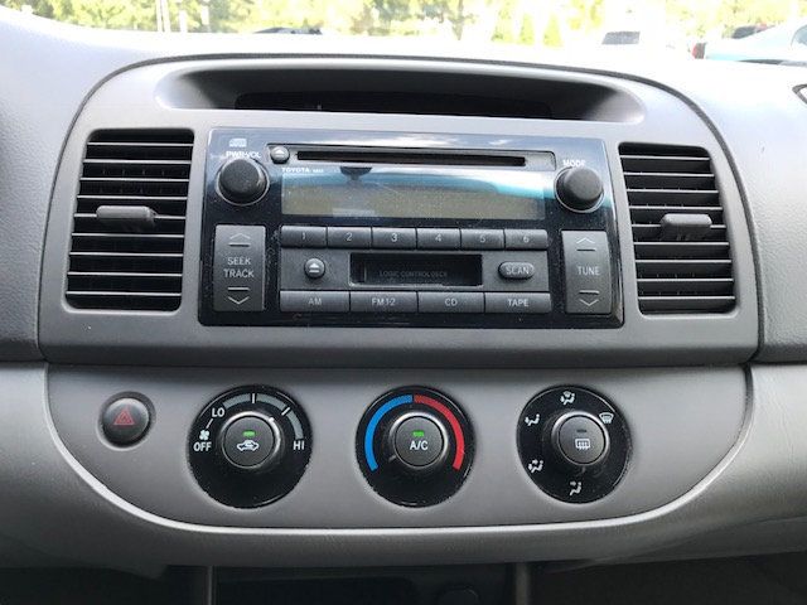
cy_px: 302
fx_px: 653
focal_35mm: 28
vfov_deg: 49.7
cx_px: 404
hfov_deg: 63.4
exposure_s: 1/120
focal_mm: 3.99
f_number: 1.8
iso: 32
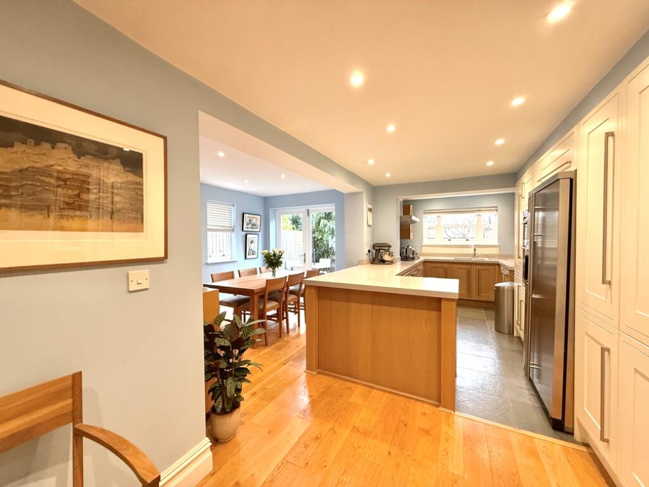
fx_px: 262
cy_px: 244
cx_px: 324
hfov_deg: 102.1
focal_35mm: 14
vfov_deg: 85.7
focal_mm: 2.22
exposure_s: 1/100
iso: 320
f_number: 2.2
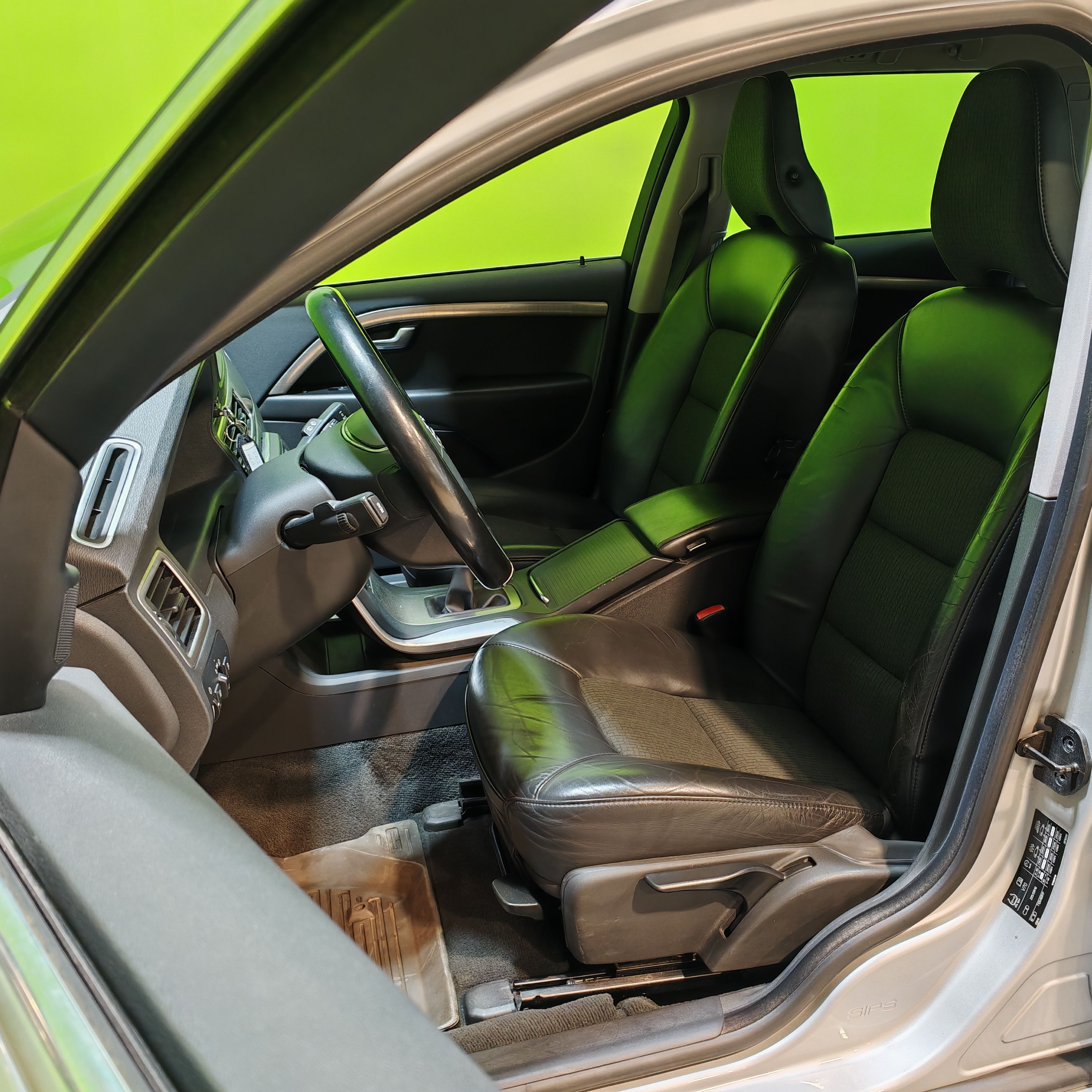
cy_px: 544
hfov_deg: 50.8
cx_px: 645
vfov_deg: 51.1
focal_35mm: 32
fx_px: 1142
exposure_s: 1/50
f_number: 2
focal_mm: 6.83
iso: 64
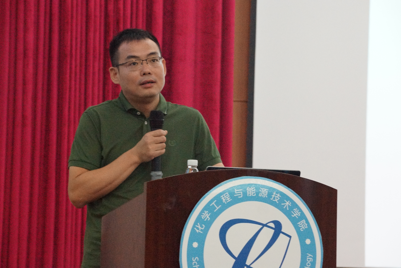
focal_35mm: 135
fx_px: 1504
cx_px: 200
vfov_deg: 10.2
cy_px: 134
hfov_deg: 15.2
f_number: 5.6
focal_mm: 90
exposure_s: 1/100
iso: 5000
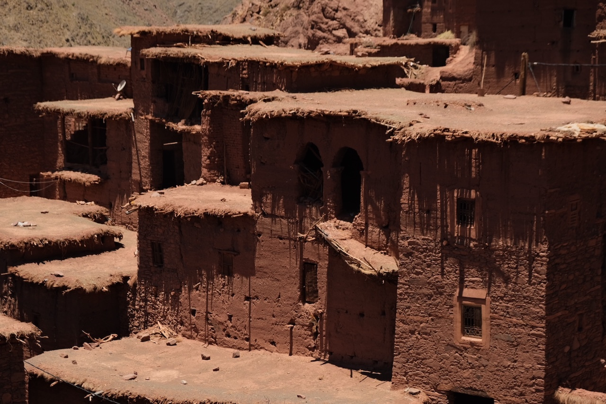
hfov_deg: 24.5
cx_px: 303
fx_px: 1397
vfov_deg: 16.5
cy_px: 202
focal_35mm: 83
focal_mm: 55
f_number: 4
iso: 160
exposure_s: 1/1100
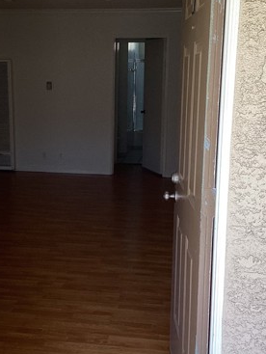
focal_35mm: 54
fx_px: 552
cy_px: 172
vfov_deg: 35.5
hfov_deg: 27.0
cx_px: 96
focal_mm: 3.3
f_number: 2.4
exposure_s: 1/120
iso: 40
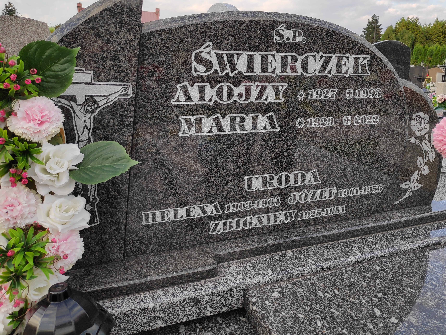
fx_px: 258
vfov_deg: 66.0
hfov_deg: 81.7
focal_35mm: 20
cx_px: 223
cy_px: 168
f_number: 1.9
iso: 100
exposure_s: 1/636
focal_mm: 3.94
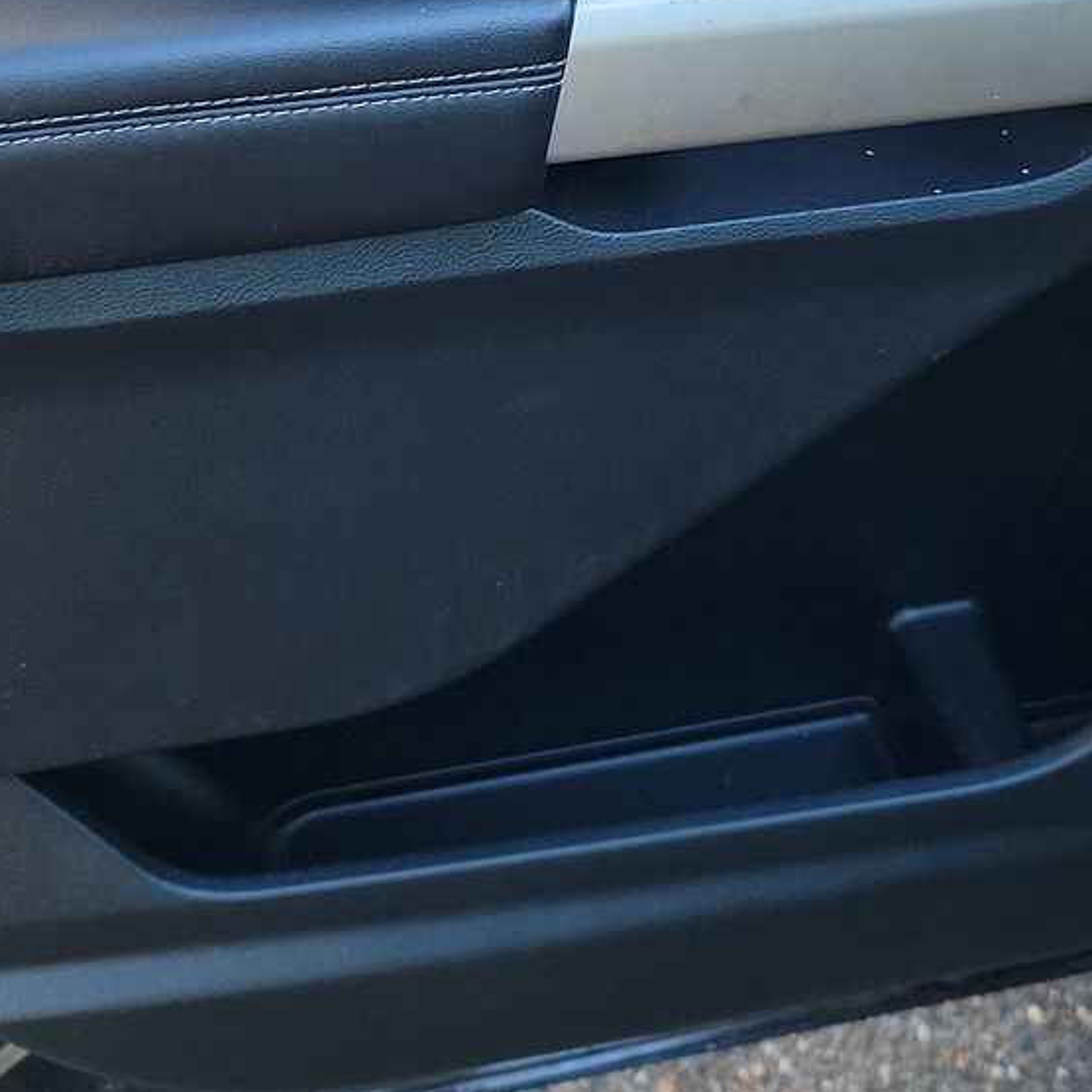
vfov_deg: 26.9
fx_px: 2177
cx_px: 560
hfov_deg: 28.2
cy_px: 51
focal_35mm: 61
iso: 67
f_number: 1.8
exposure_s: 1/59
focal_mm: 6.7
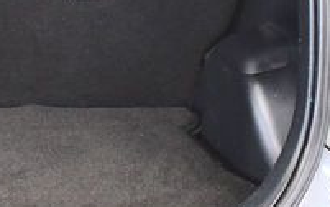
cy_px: 2
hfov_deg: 17.0
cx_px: -69
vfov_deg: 11.1
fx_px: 1053
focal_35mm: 117
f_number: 3.5
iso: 3600
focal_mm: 18
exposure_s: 1/60
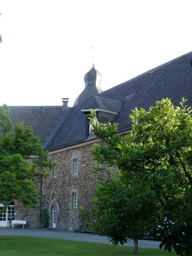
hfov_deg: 24.4
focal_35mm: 60
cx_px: 96
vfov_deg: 32.2
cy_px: 128
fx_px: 444
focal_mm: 12.52
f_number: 4
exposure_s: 1/69.4
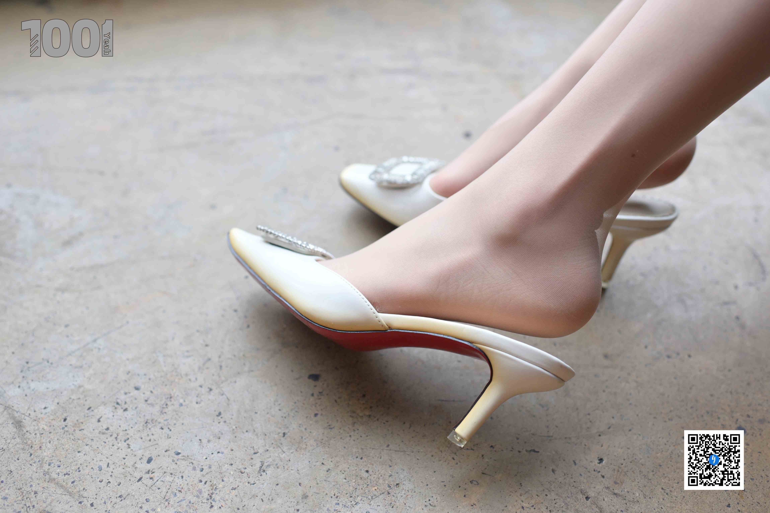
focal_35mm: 35
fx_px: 749
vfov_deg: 37.9
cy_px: 256
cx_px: 385
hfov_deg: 54.4
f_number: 3.5
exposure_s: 1/250
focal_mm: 35
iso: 800
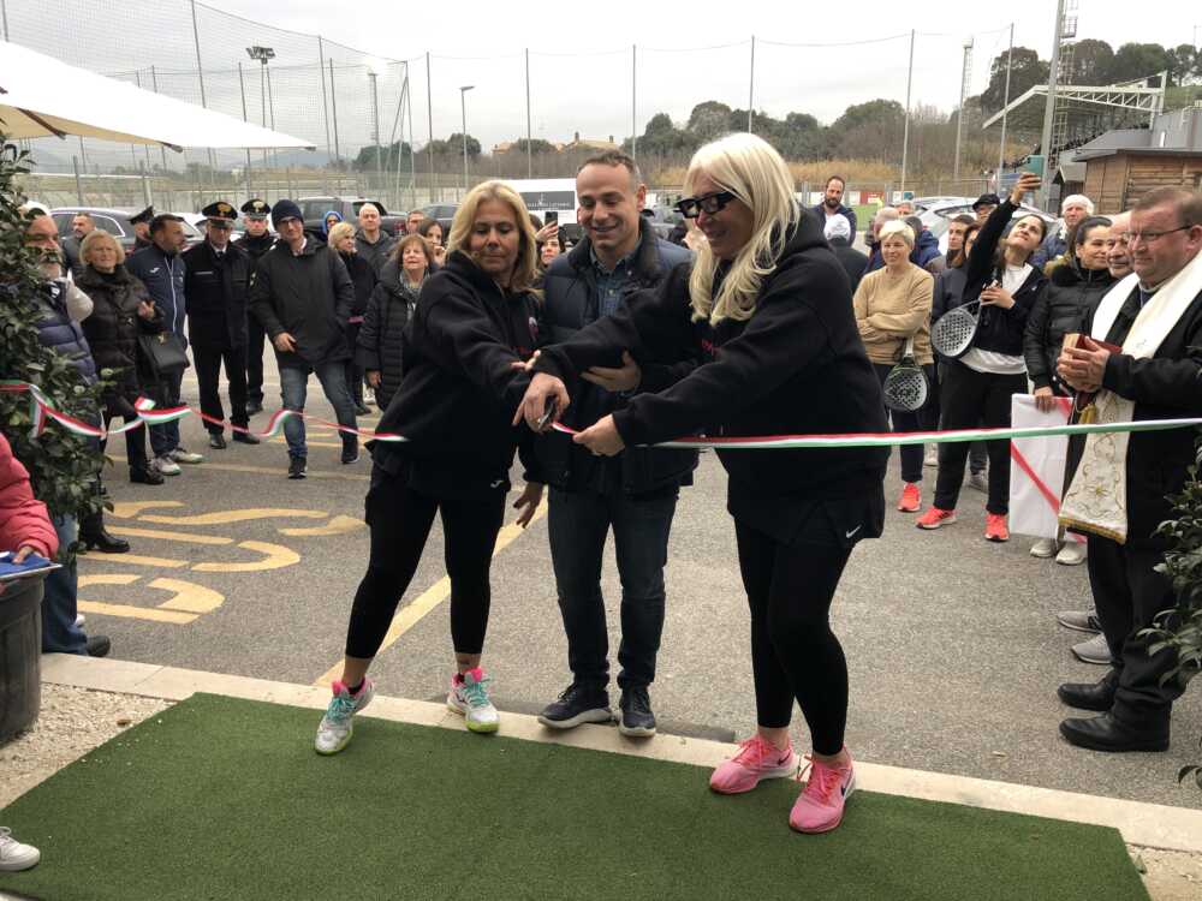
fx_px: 972
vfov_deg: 49.7
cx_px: 601
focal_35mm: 28
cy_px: 450
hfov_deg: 63.4
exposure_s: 1/100
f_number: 1.8
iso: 40
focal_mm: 4
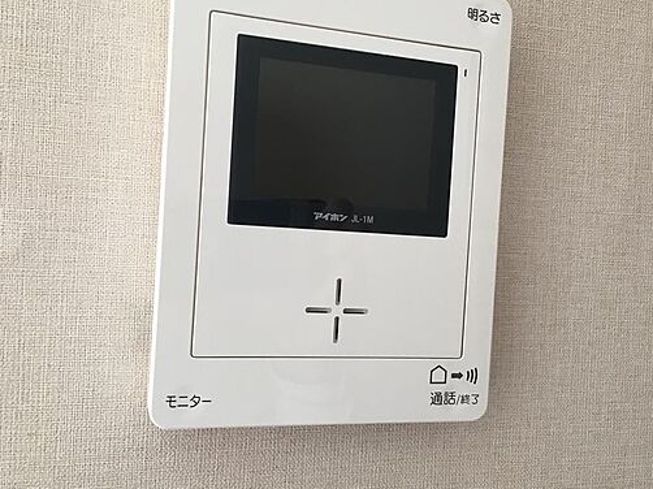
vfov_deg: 38.6
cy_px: 247
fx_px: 698
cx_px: 395
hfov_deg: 49.8
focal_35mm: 37
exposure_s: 1/40
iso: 25
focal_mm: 4.15
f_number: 2.2
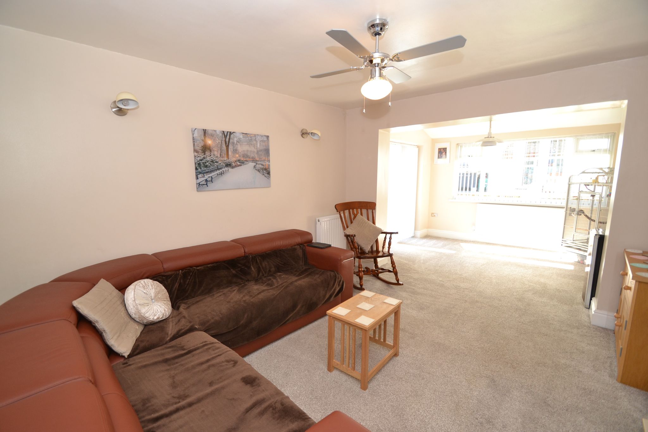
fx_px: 270
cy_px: 216
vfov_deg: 77.3
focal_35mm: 15
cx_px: 324
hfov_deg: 100.4
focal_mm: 10
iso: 400
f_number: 4
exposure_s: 1/60
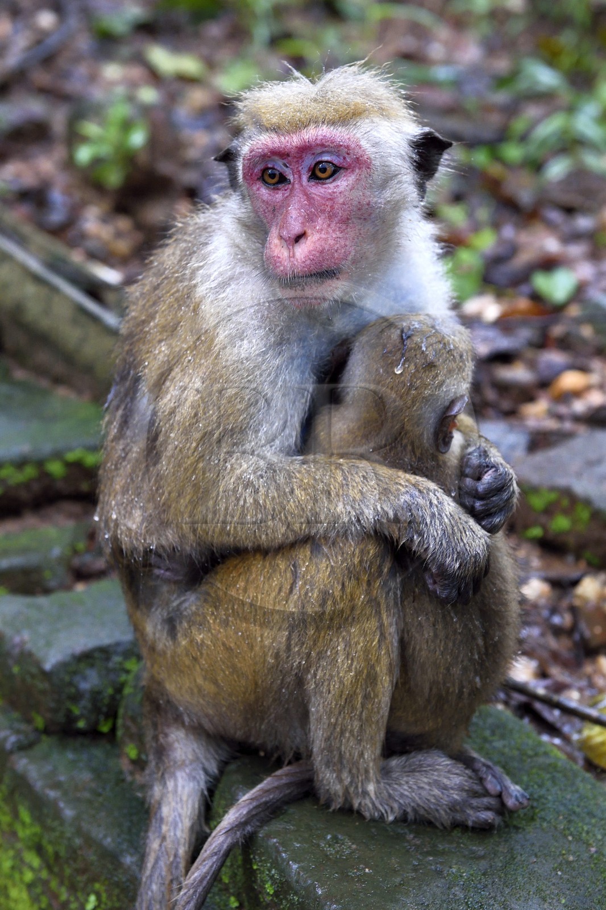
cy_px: 455
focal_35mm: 56
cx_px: 303
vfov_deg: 35.6
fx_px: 1415
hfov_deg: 24.2
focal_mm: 56
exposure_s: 1/60
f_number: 5
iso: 1600
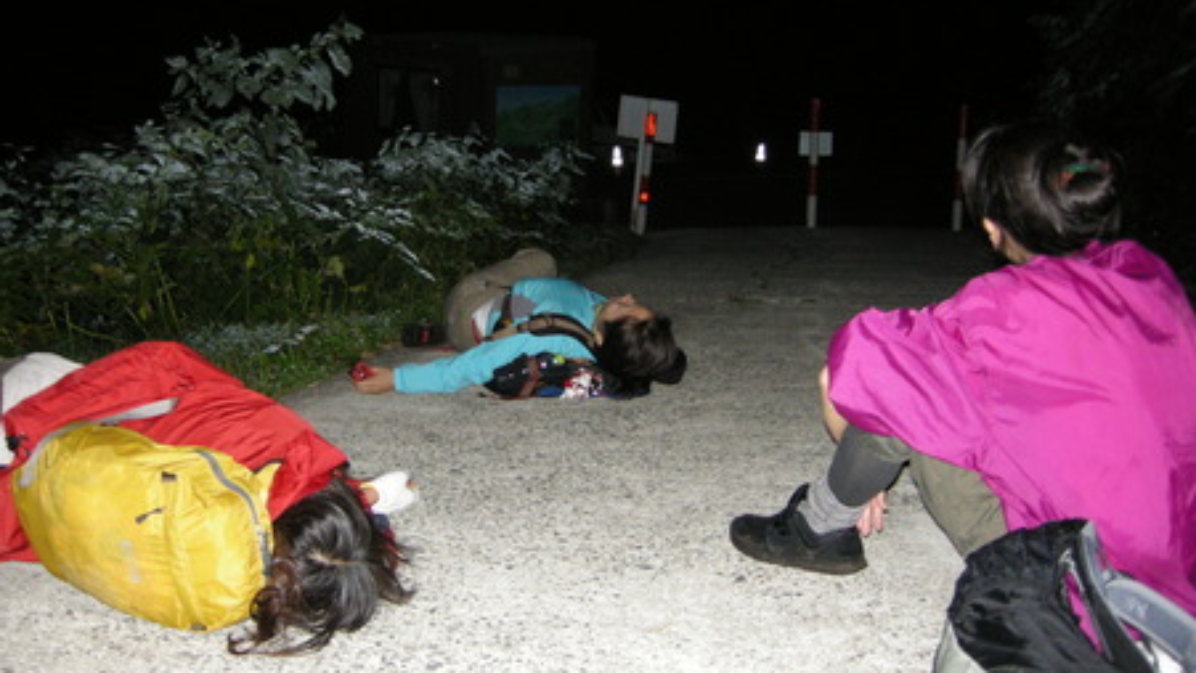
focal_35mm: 40
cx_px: 597
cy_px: 317
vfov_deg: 29.7
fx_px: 1269
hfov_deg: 50.5
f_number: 2.7
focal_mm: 7.5
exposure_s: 1/60
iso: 188
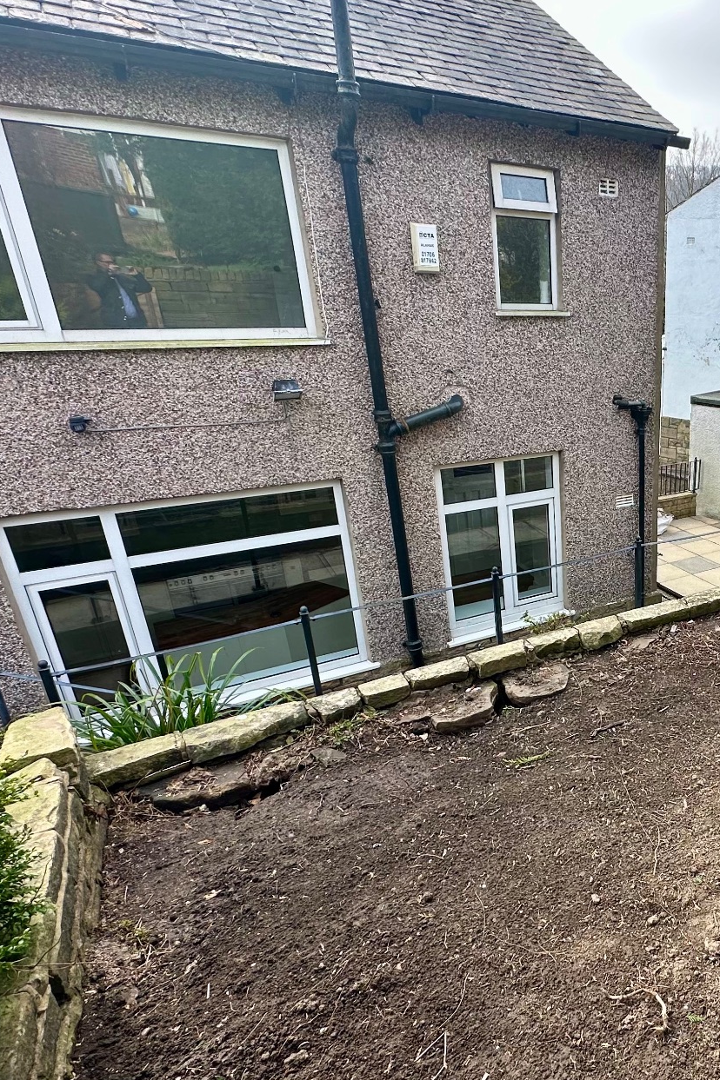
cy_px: 584
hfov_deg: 46.6
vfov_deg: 73.6
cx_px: 677
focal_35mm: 24
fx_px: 720
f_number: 2.2
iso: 40
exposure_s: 1/407
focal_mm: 2.22
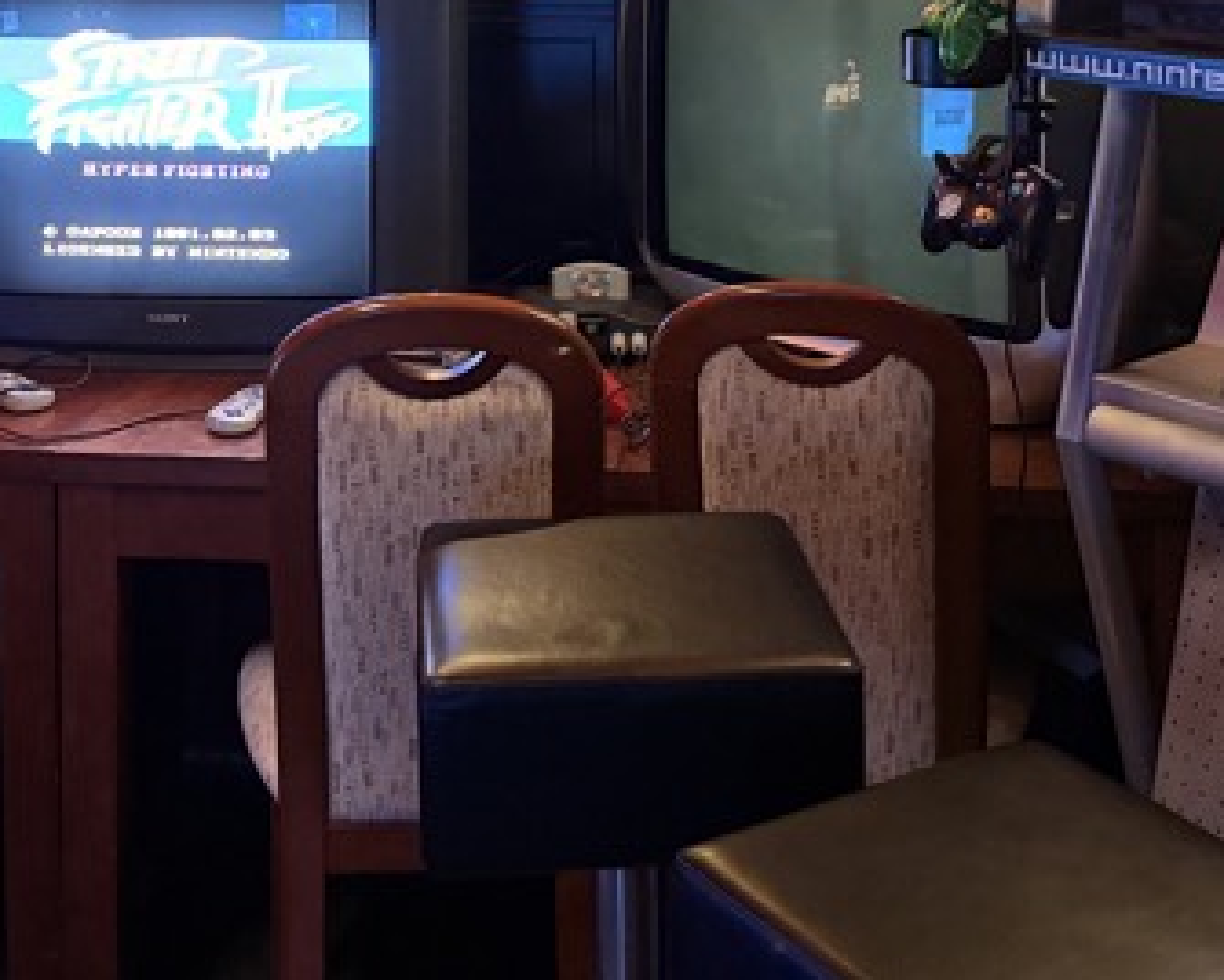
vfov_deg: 25.1
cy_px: -110
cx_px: 497
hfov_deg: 33.5
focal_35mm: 56
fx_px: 2029
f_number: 1.78
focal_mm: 6.76
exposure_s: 1/30
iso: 1000
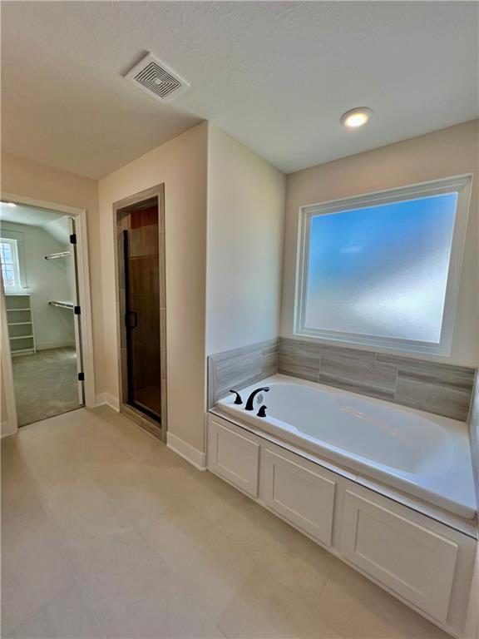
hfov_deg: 89.9
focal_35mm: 13
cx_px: 240
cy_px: 320
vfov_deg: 106.2
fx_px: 240
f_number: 1.8
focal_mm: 1.57
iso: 32
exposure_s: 1/165
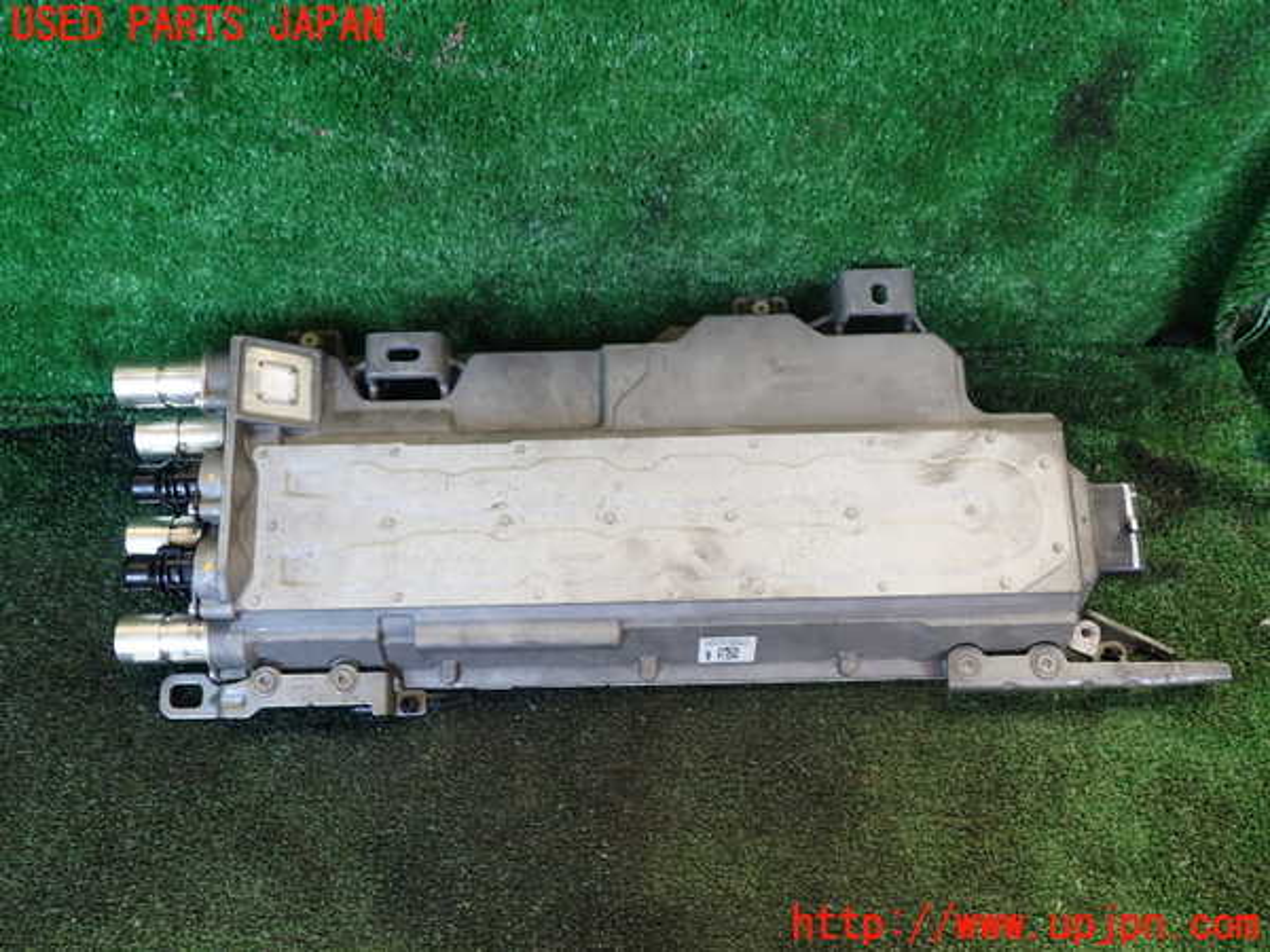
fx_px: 1101
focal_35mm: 30
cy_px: 476
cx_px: 635
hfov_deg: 60.0
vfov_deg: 46.8
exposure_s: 1/80
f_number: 2.3
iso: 100
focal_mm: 5.4
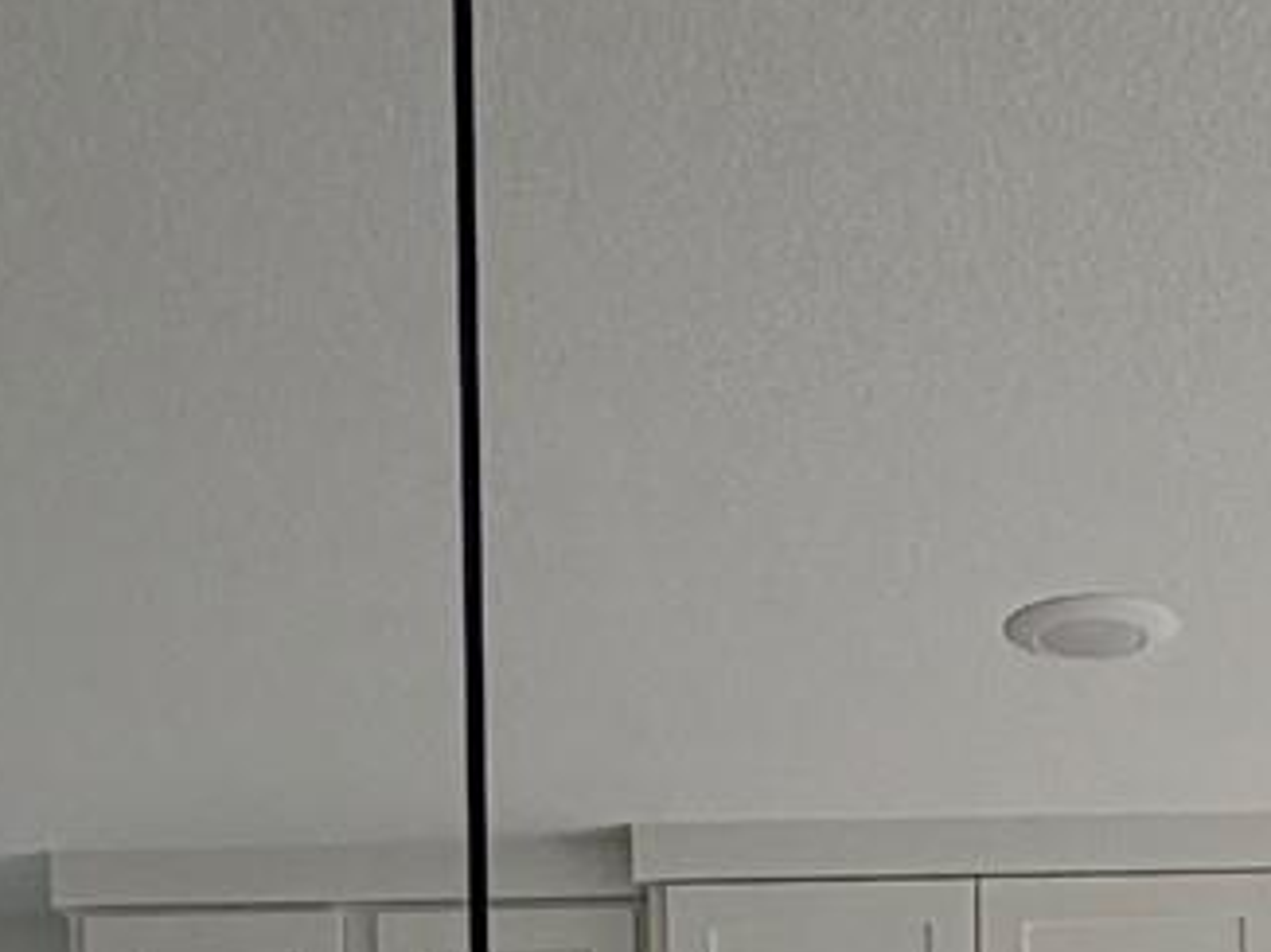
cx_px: 971
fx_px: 3229
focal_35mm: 88
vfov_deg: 14.3
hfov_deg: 22.0
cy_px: 1853
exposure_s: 1/203
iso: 40
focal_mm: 2.22
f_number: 2.2
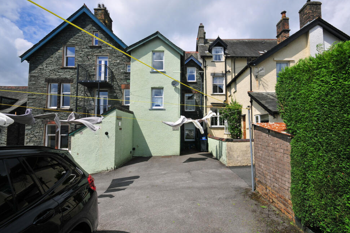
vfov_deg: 66.6
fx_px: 178
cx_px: 185
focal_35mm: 18
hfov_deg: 89.1
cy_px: 115
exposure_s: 1/500
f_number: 11
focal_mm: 11.5
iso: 200
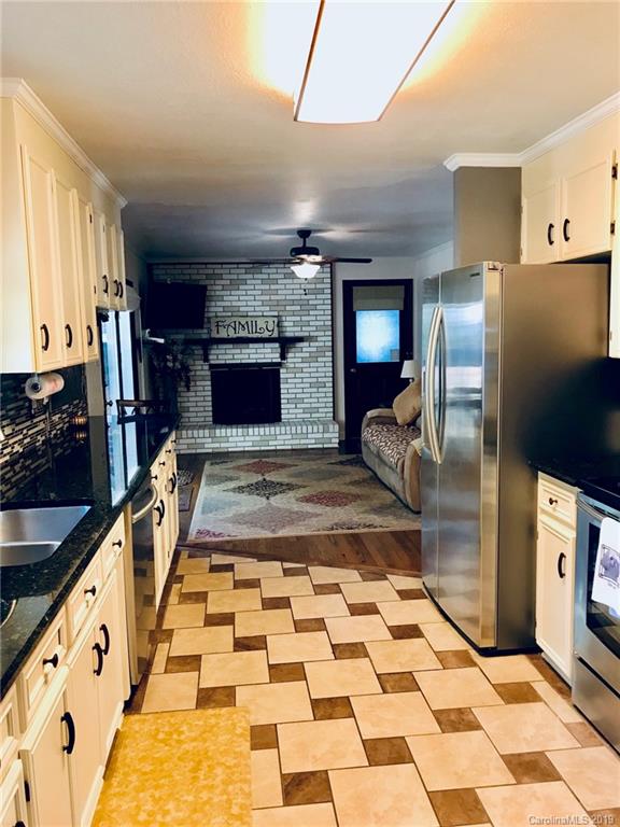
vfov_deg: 63.4
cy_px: 414
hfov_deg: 49.7
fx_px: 669
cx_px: 310
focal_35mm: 28
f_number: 1.8
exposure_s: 1/15
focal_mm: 3.99
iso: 40
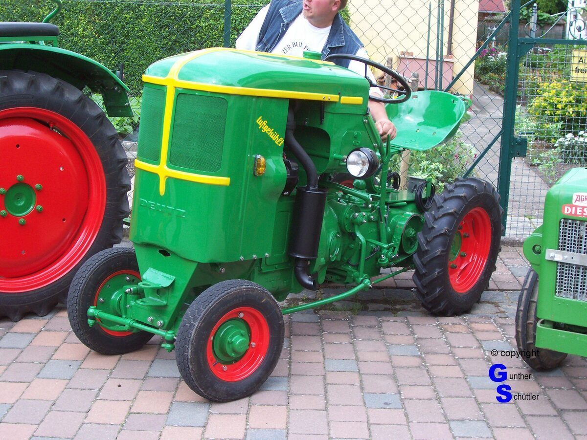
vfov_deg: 27.5
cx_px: 294
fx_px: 899
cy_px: 220
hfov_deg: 36.2
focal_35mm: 53
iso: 80
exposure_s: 1/223
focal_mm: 8.7
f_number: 3.2
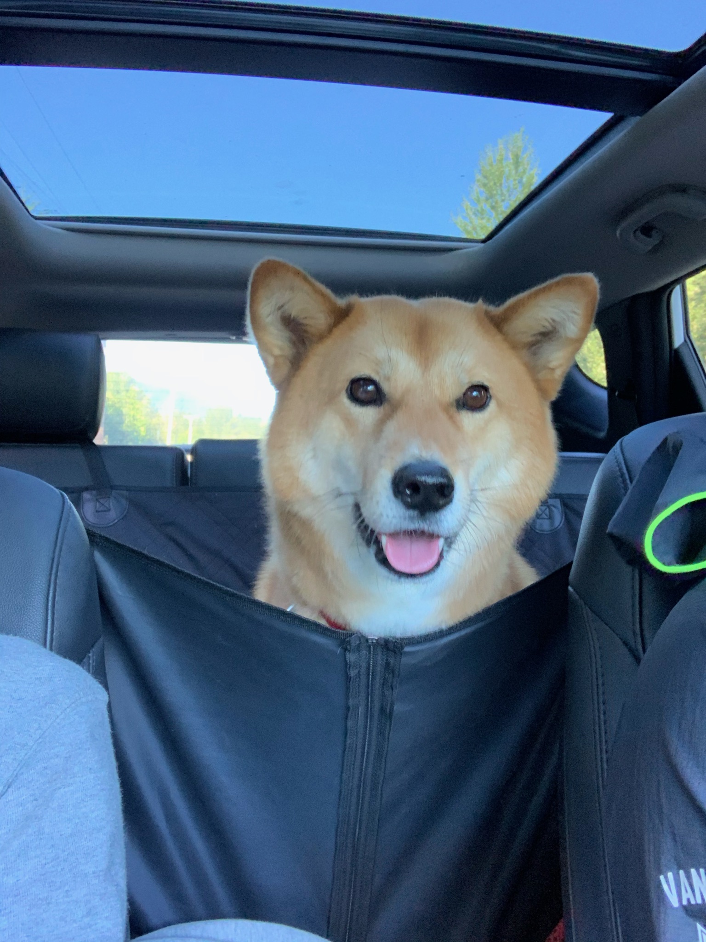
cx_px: 353
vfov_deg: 56.8
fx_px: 870
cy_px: 471
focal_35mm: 32
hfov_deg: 44.2
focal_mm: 2.87
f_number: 2.2
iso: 320
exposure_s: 1/47
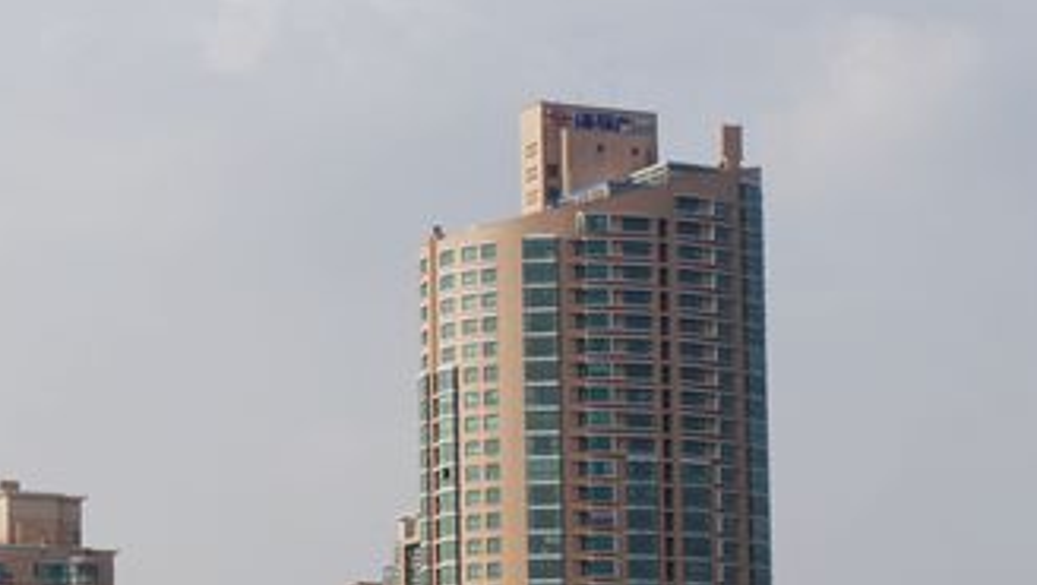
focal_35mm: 134
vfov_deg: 9.0
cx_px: -35
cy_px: 531
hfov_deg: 15.6
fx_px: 3695
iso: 100
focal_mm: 35
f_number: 9
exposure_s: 1/320
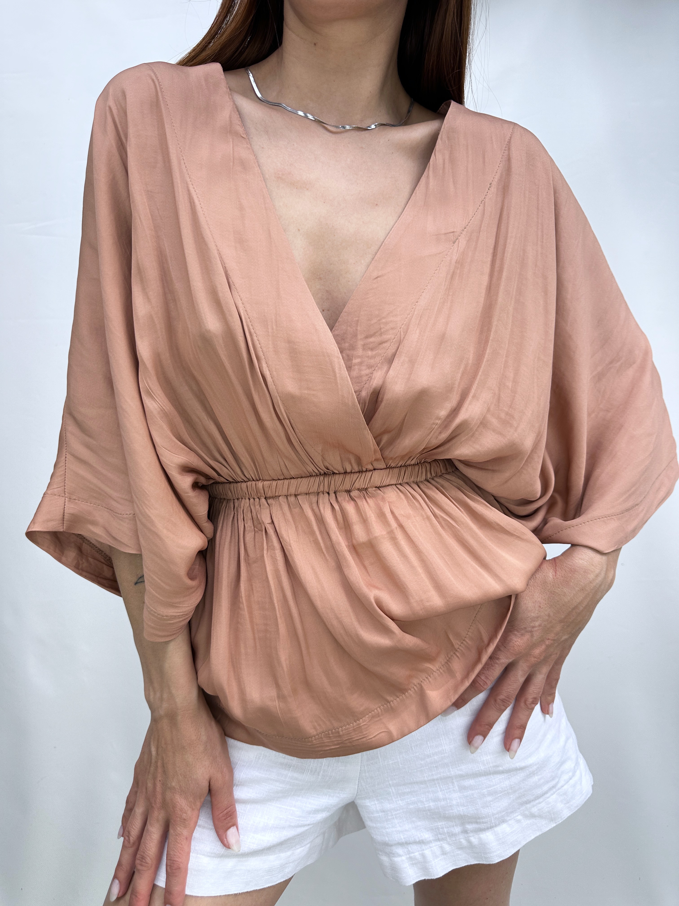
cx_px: 340
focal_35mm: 24
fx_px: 628
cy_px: 453
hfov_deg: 56.8
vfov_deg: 71.6
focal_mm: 6.86
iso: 80
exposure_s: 1/718
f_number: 1.78
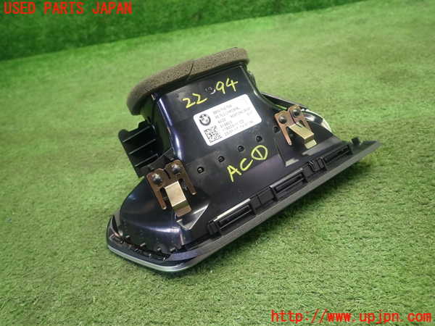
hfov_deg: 63.4
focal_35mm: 28
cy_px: 163
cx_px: 218
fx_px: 352
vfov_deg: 49.7
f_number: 2.2
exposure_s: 1/30
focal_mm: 5.05
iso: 200
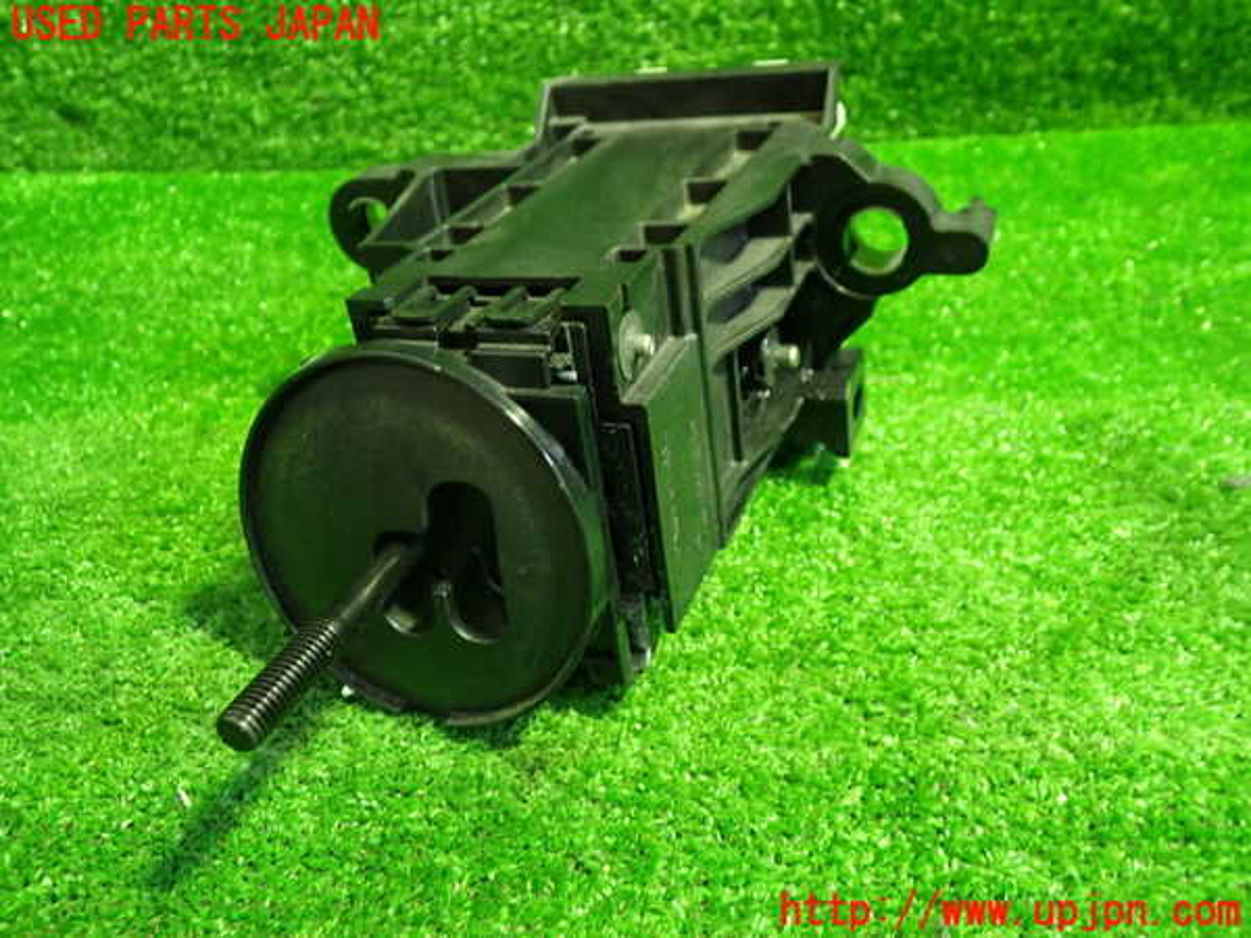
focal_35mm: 30
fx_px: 1084
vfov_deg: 46.8
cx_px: 626
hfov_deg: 60.0
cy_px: 469
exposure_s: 1/30
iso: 640
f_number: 2.3
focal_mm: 5.4
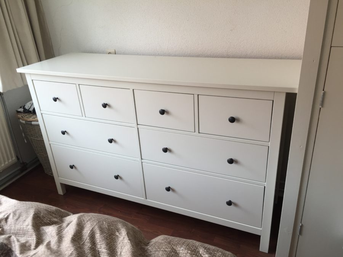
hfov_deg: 61.7
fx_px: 287
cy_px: 128
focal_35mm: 29
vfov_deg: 48.2
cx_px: 172
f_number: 2.2
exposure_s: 1/50
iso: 40
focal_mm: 4.15
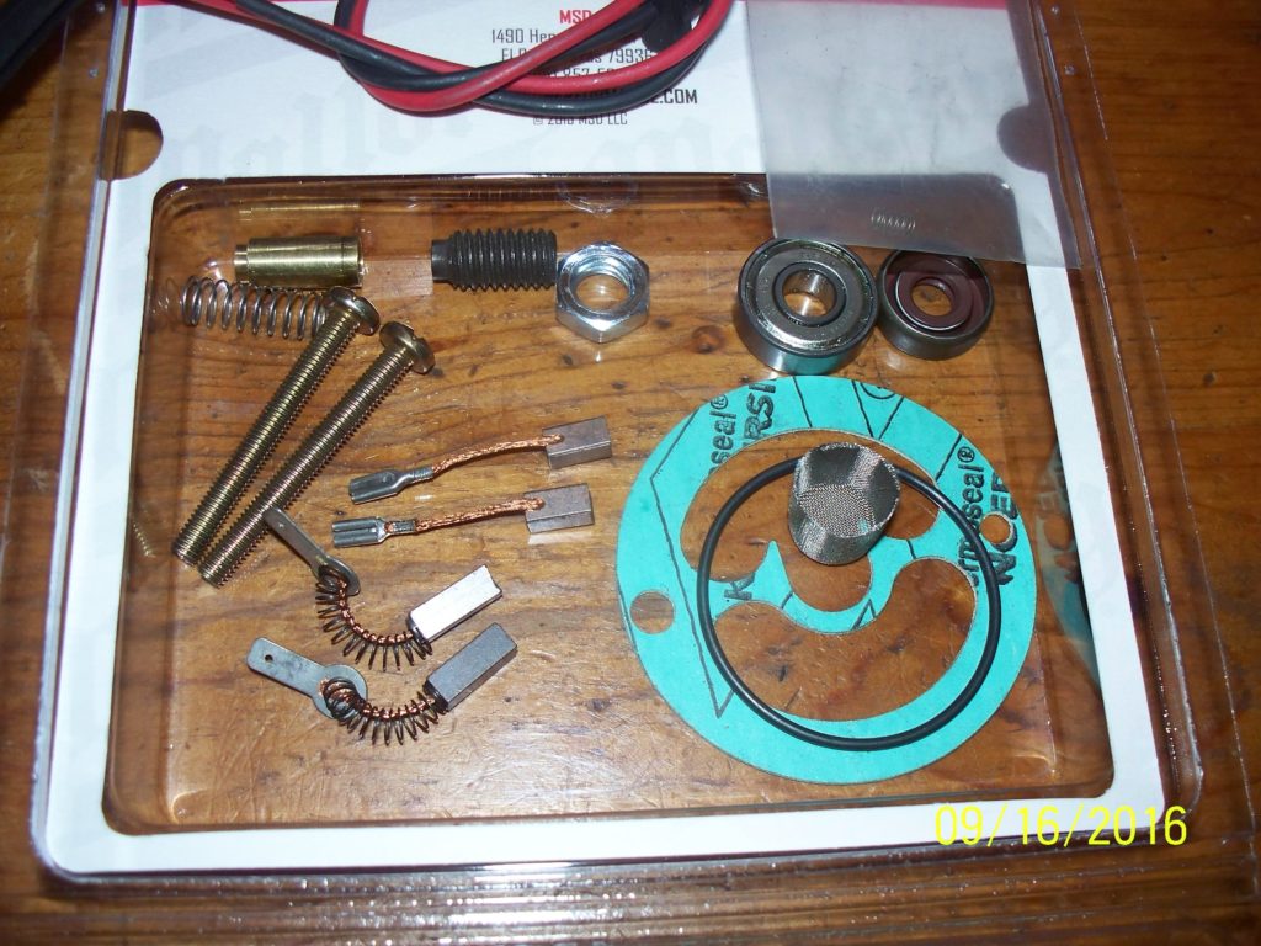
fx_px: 1311
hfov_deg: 51.4
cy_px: 473
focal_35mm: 36
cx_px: 630
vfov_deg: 39.7
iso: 200
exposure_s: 1/30
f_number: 2.8
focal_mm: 7.54
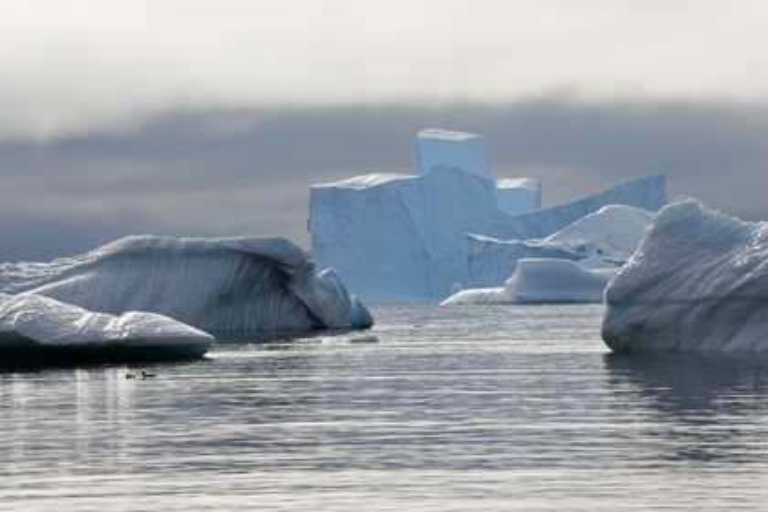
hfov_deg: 10.3
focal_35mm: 200
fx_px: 4266
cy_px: 256
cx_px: 384
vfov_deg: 6.9
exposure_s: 1/320
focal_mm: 200
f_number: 18
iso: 200
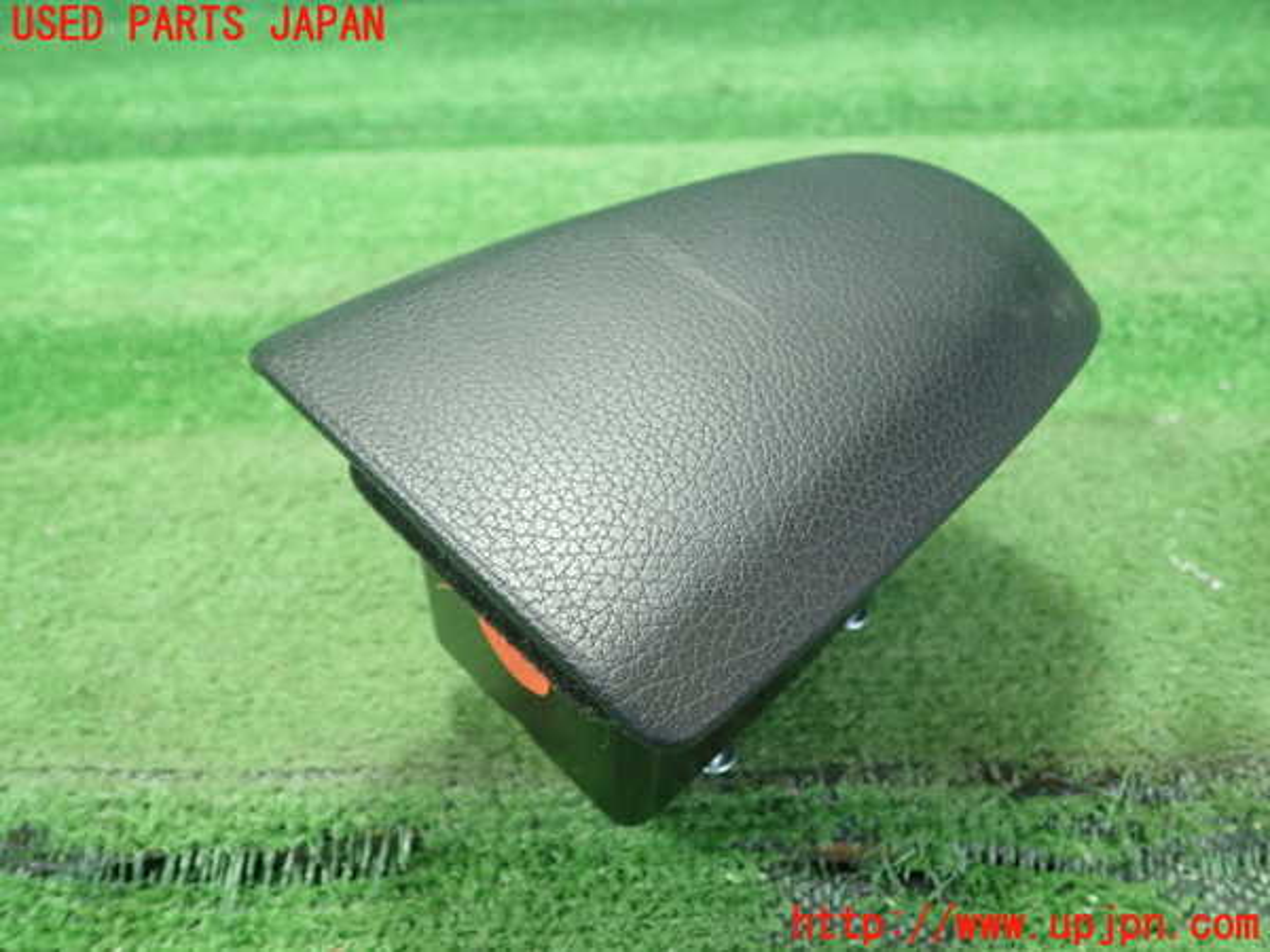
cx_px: 635
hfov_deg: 60.0
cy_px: 476
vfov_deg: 46.8
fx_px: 1101
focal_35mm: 30
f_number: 2.3
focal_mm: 5.5
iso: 640
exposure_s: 1/125
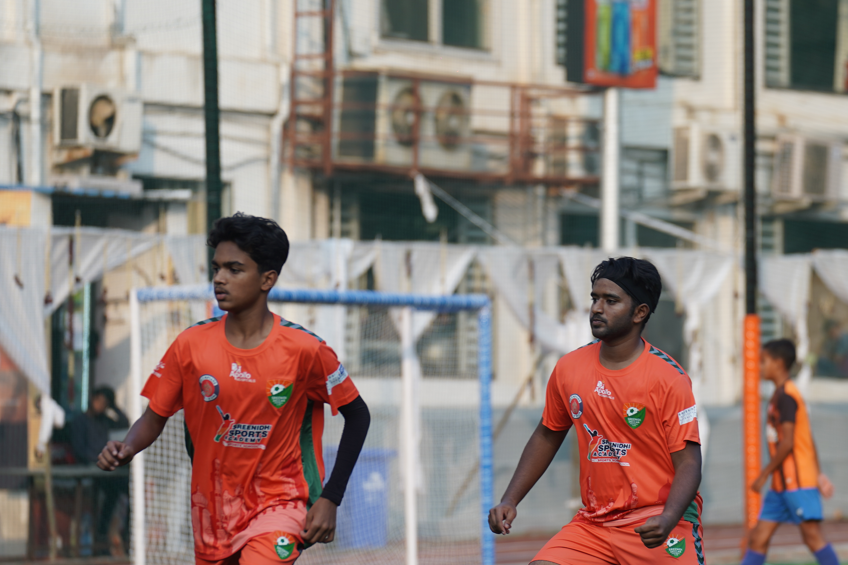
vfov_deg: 6.6
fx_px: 4876
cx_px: 571
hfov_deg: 9.9
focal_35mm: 207
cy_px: 408
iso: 100
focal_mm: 121
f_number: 2.8
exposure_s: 1/640
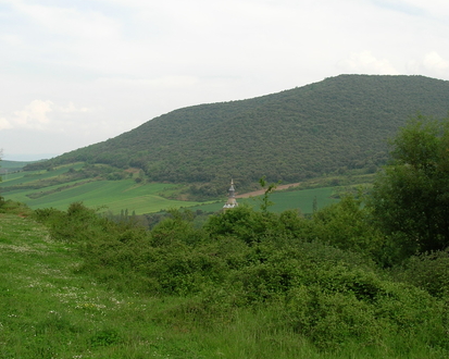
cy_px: 153
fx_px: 677
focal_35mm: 51
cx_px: 261
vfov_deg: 29.6
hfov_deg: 36.6
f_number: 3.7
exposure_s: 1/312
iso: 50
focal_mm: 6
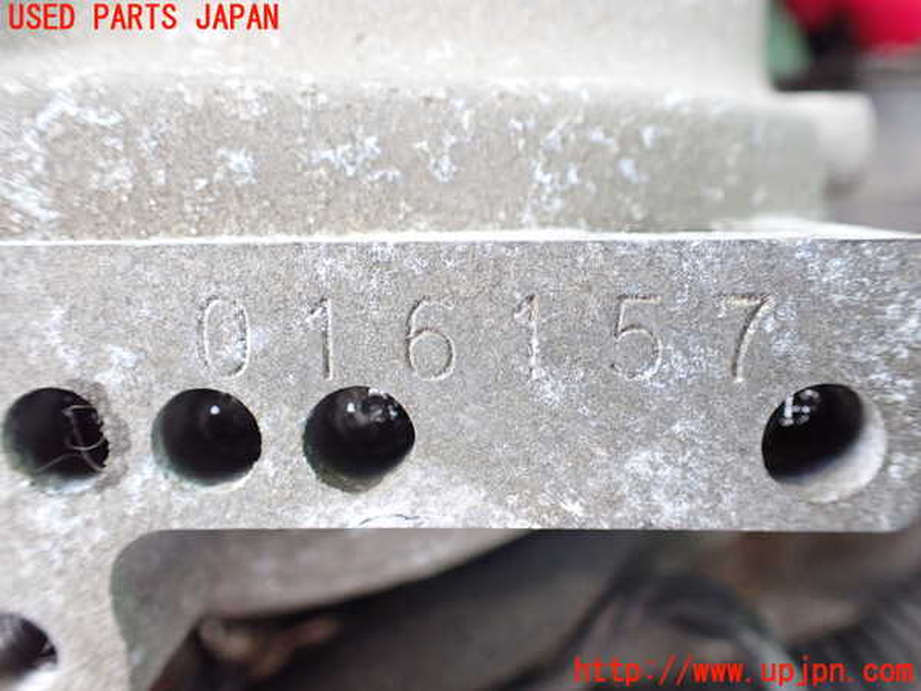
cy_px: 346
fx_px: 798
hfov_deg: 60.0
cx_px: 460
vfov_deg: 46.8
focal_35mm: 30
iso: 800
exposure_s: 1/125
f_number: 2.3
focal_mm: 5.4
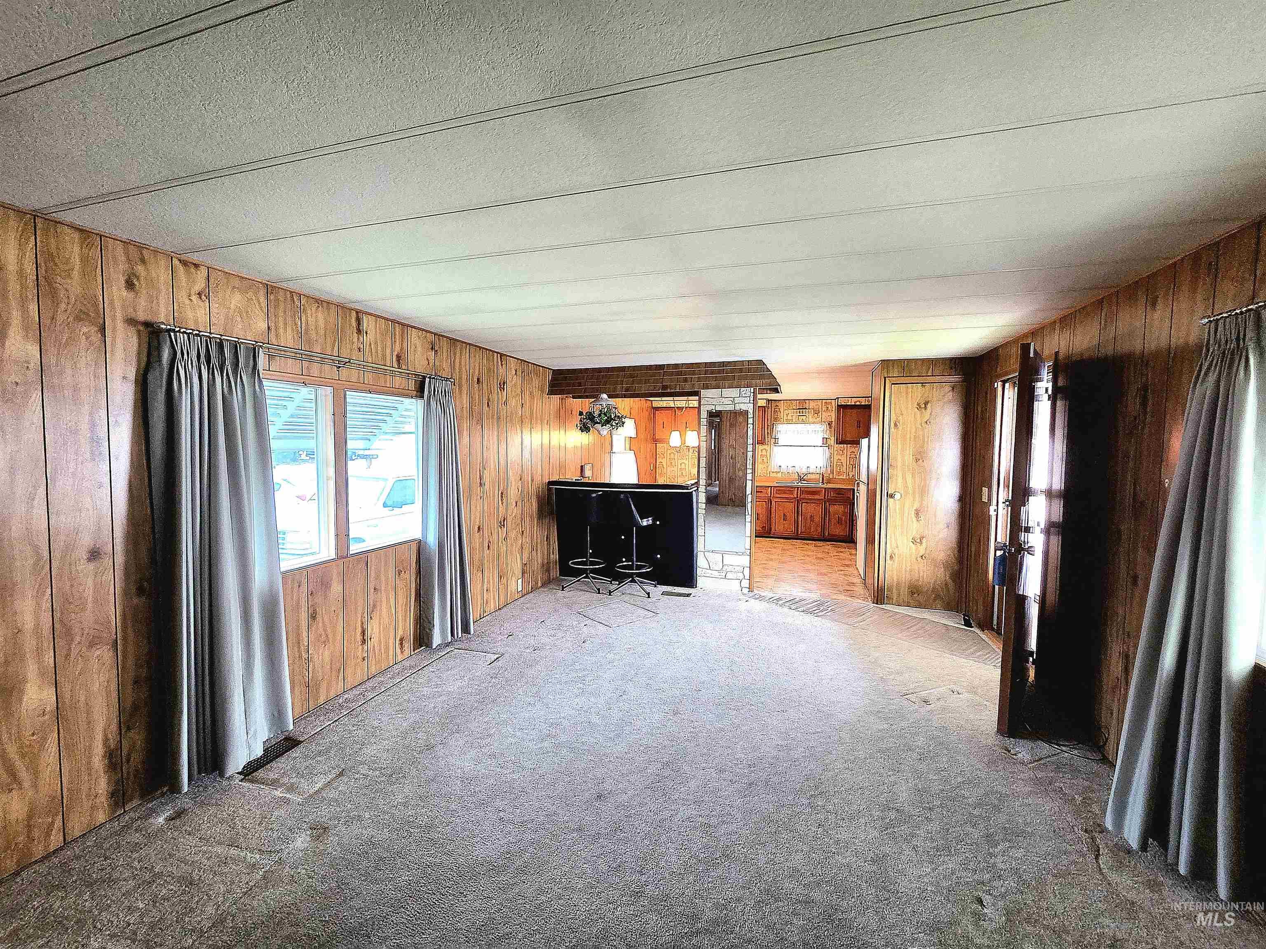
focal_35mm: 13
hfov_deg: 106.2
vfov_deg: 89.9
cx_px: 633
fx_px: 475
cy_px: 474
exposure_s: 1/60.2
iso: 500
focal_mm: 2.2
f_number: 2.2
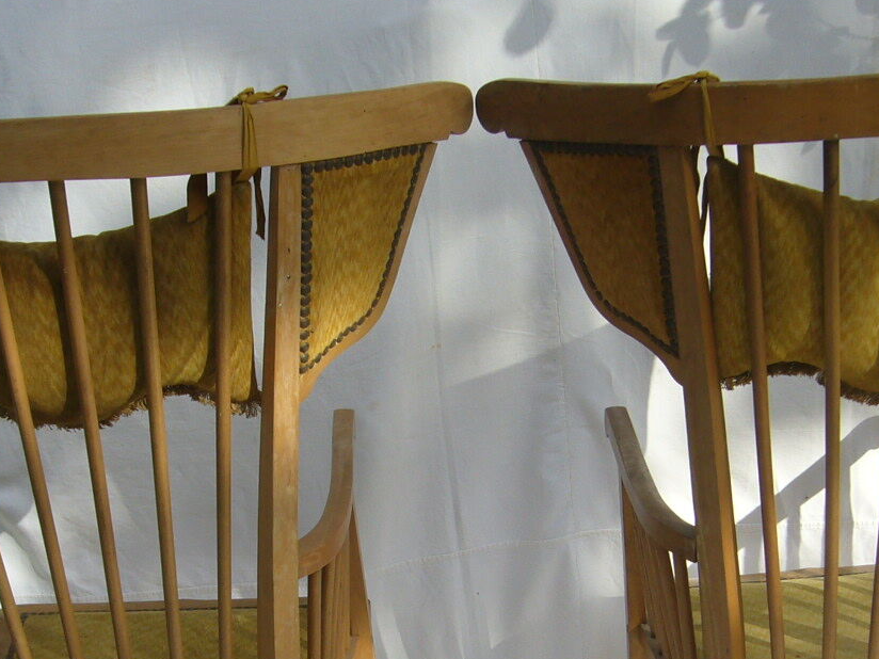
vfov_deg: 21.2
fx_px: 1727
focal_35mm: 68
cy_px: 581
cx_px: 462
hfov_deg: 28.6
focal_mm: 5.8
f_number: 5.6
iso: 80
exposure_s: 1/200
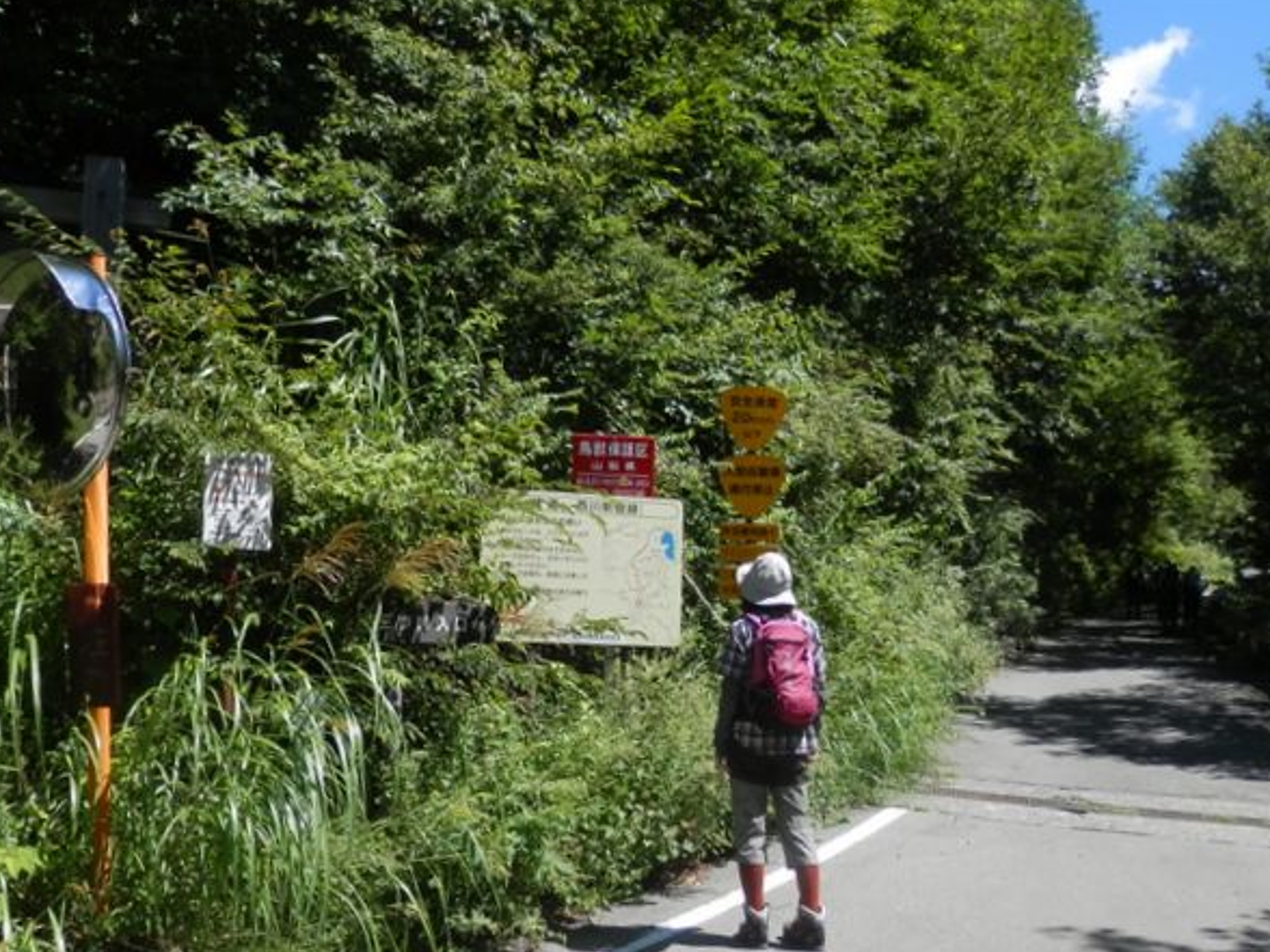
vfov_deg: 41.3
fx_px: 1247
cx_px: 663
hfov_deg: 53.9
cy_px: 635
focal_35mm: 34
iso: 80
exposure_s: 1/800
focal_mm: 4.5
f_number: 3
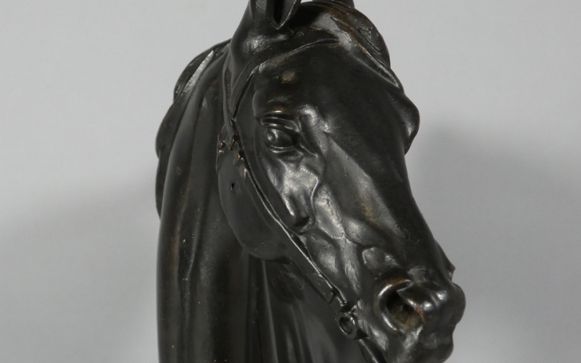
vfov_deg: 21.6
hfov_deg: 34.0
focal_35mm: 60
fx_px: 950
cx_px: 286
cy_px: 203
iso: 400
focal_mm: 7.3
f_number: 3.6
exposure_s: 1/125
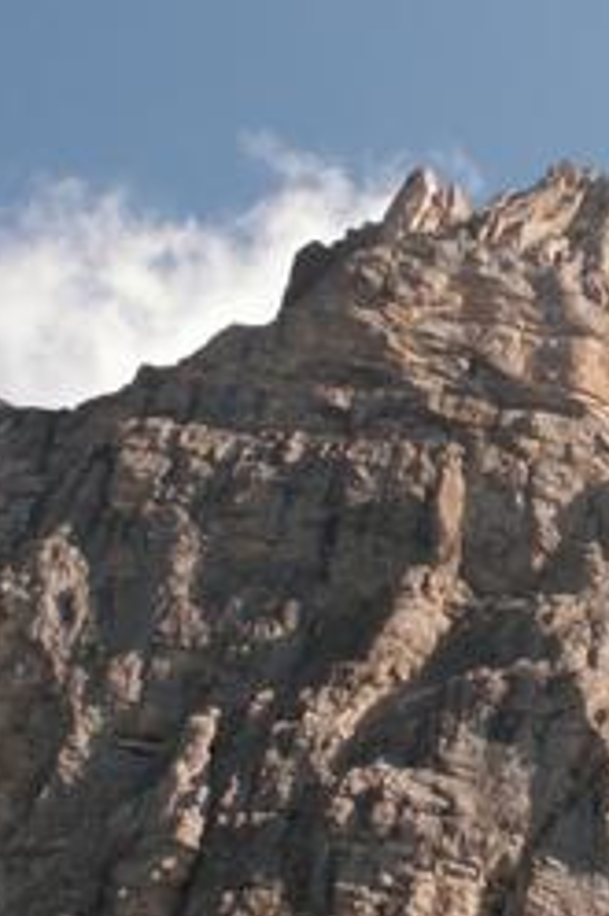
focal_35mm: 94
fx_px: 2388
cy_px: 443
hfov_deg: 14.4
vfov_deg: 21.7
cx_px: 531
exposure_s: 1/160
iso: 50
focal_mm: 5.86
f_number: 5.6
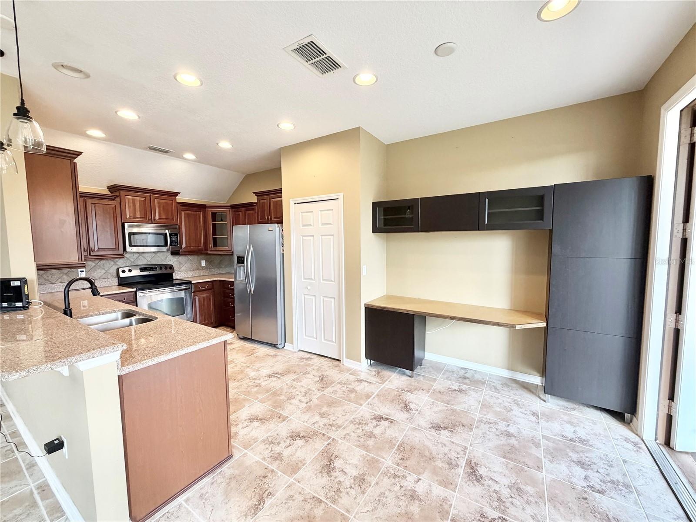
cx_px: 348
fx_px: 281
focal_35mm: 14
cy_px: 261
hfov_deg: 102.1
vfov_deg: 85.7
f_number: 2.2
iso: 320
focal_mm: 2.22
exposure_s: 1/120
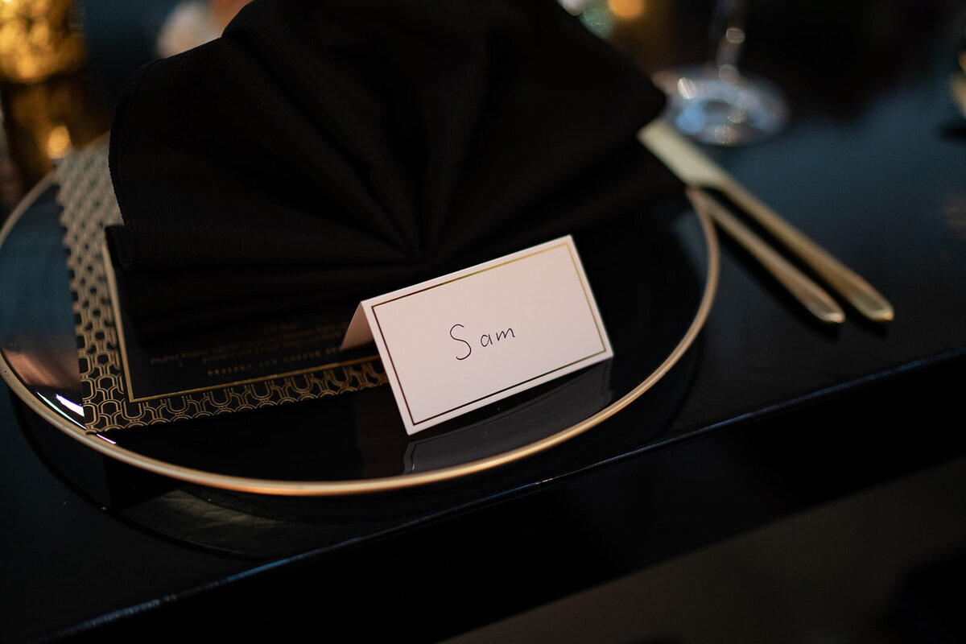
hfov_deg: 54.4
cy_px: 322
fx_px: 939
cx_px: 483
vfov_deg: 37.9
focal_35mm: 35
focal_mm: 35
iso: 800
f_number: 1.4
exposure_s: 1/200
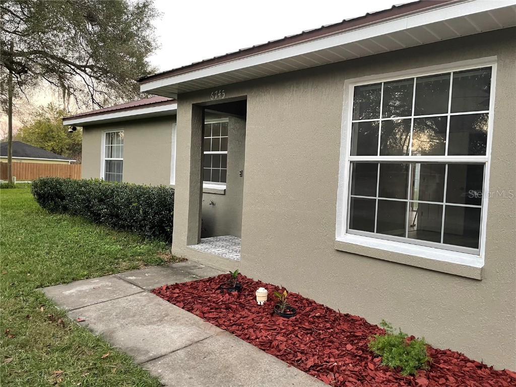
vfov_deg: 53.1
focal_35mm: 26
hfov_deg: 67.3
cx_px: 258
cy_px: 194
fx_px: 388
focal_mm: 4.2
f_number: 1.6
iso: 200
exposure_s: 1/60
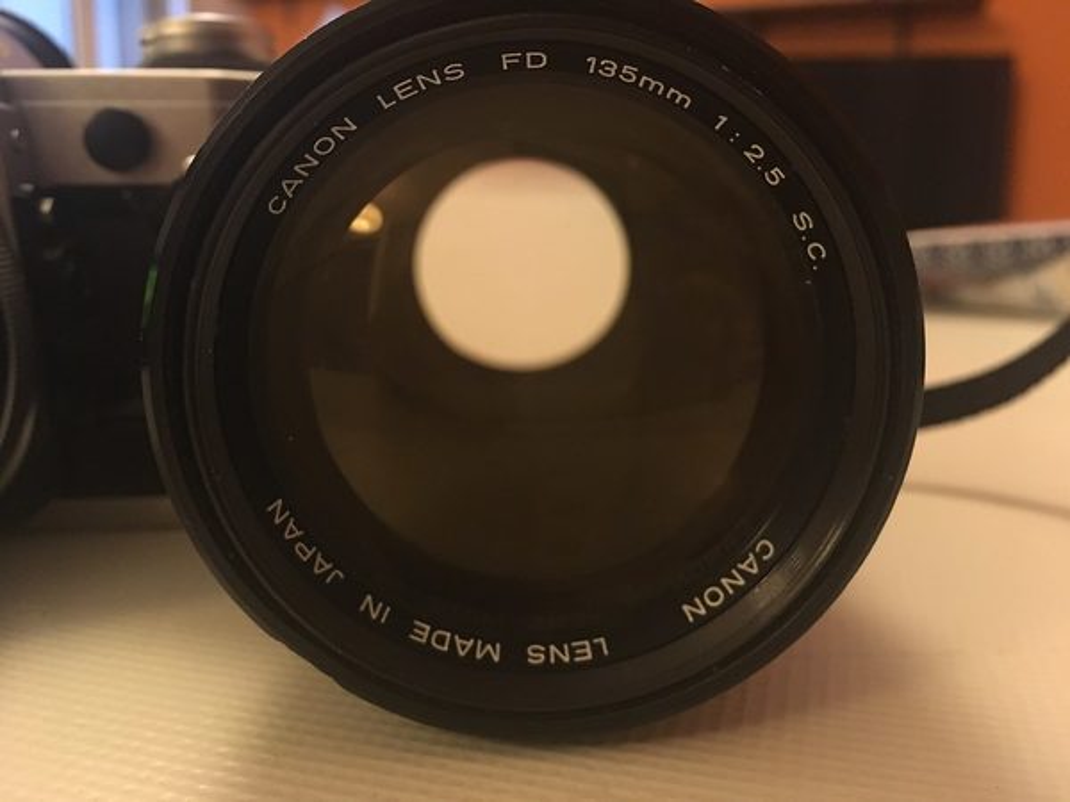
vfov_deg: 48.2
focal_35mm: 29
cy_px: 401
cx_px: 535
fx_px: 896
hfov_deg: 61.7
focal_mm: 4.15
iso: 250
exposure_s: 1/17
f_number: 2.2
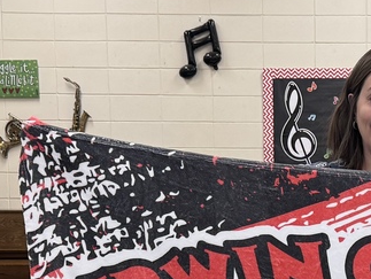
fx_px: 815
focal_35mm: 76
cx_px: 389
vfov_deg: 17.4
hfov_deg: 24.2
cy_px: 426
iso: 200
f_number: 1.78
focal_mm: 6.76
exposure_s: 1/120
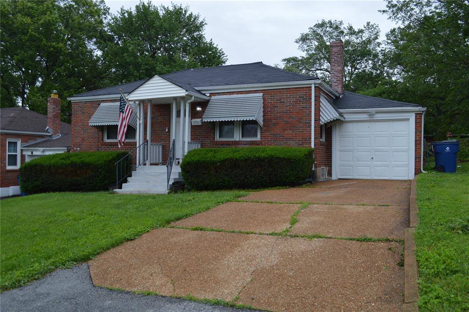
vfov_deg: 43.5
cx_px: 234
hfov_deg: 62.0
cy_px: 156
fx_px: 390
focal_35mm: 30
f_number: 5.6
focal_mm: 20
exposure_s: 1/125
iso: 160
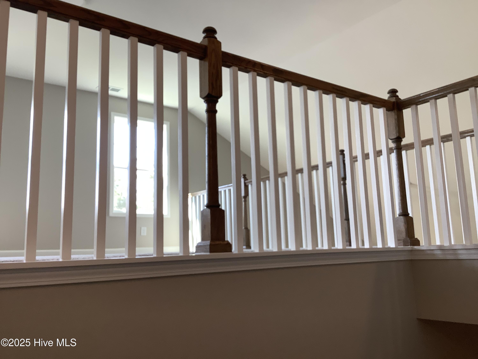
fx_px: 428
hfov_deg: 58.4
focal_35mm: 31
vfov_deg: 45.4
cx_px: 239
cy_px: 180
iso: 50
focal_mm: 3.3
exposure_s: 1/50
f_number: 2.4
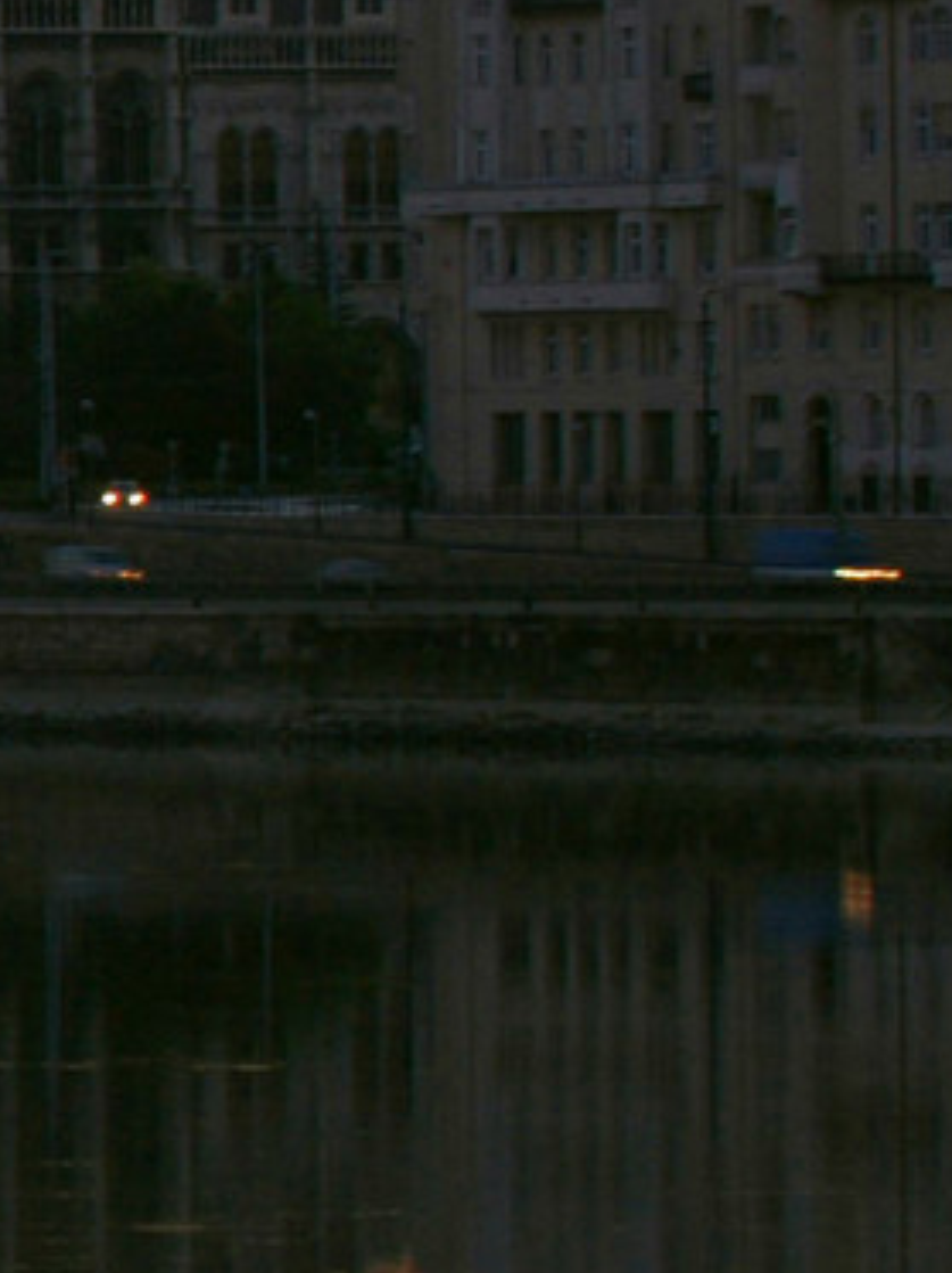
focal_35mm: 433
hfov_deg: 3.4
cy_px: 387
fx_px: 15905
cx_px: -1706
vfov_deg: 4.6
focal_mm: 70
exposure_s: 1/8
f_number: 7.1
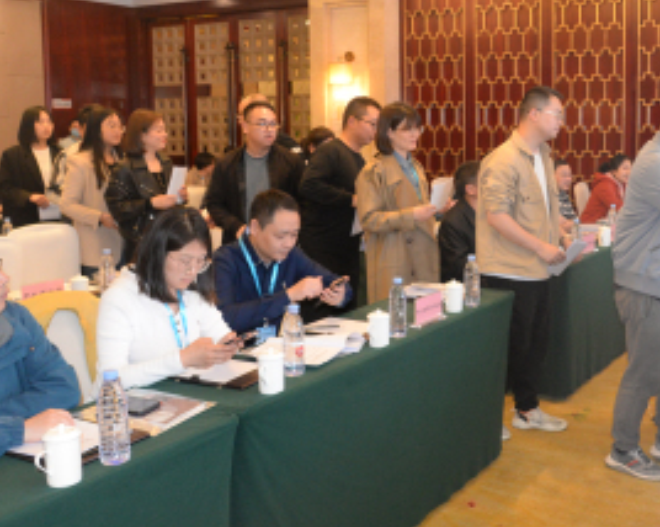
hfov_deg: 43.1
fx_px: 820
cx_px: 453
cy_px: 198
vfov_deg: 35.4
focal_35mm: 42
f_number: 5.6
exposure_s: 1/60
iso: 3200
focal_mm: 24
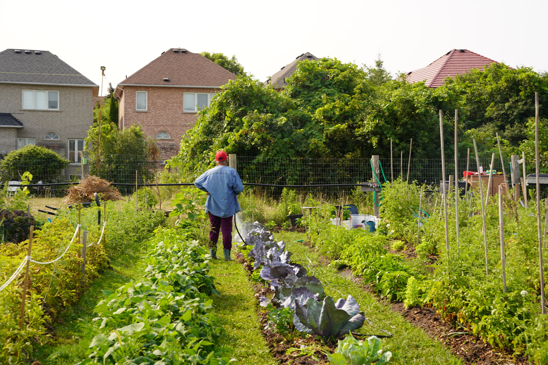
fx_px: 1065
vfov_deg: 19.5
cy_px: 182
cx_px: 274
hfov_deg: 28.8
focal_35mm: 70
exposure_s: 1/160
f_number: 8
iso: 100
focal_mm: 70
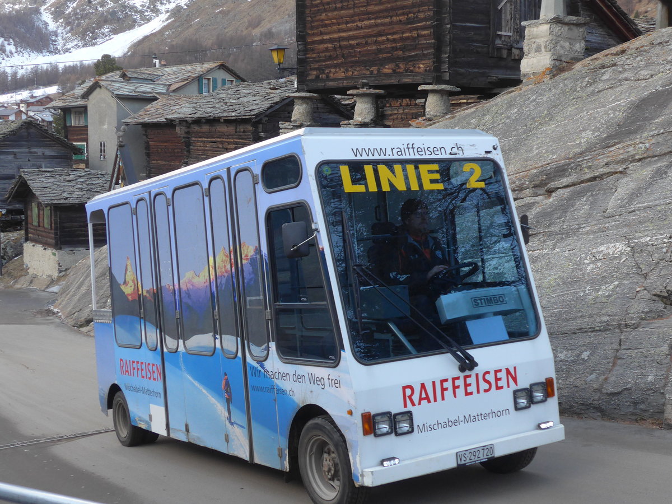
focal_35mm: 49
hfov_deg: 38.9
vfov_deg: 29.7
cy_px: 252
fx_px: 951
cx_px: 336
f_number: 3.2
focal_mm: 10.1
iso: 200
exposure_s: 1/250
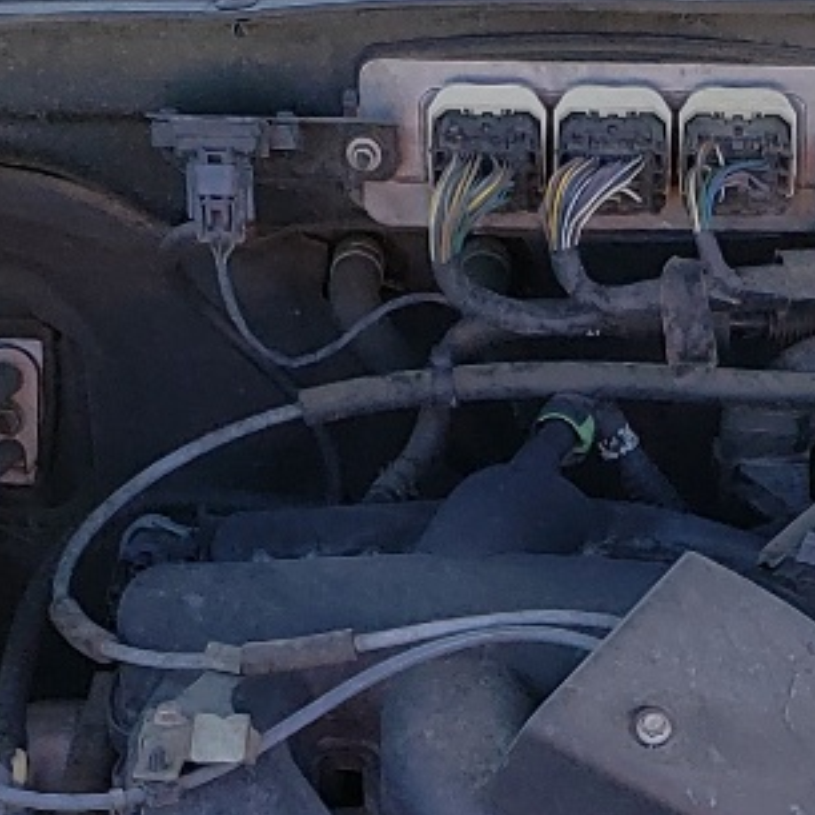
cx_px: 743
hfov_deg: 14.4
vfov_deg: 14.0
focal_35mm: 120
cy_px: 1052
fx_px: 3196
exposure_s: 1/417
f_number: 1.5
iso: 50
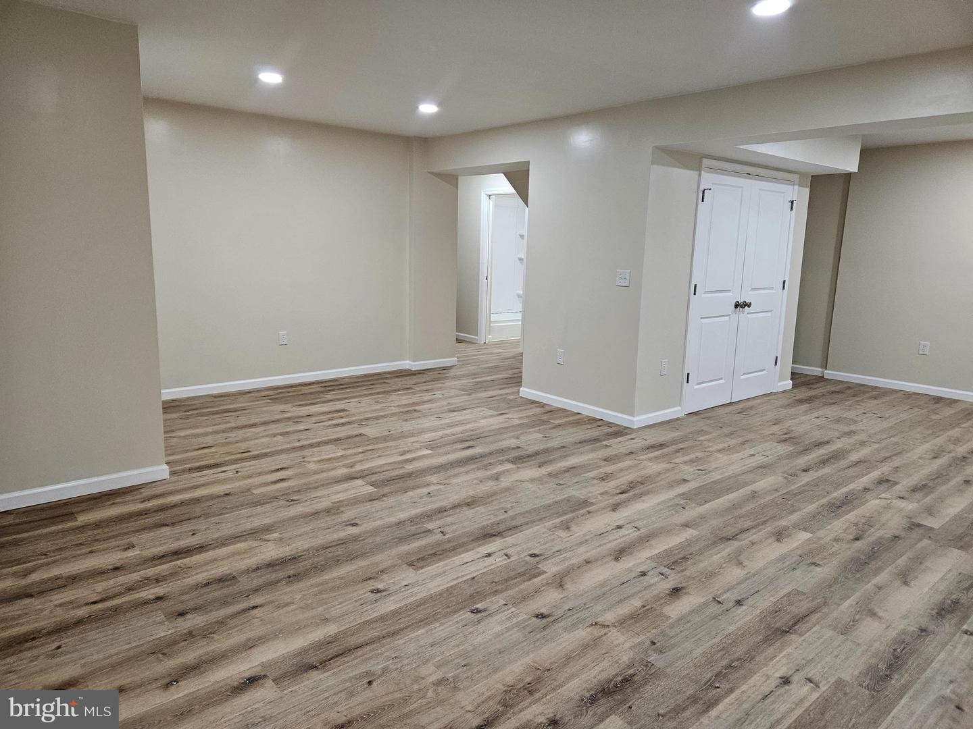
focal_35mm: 23
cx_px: 486
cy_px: 364
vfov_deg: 58.9
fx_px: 646
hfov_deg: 73.9
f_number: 1.8
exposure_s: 1/120
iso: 320
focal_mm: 5.4
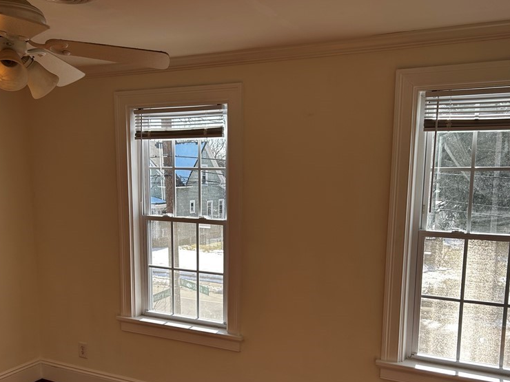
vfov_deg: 39.2
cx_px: 232
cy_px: 253
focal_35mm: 36
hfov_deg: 51.3
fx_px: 530
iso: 50
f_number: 1.5
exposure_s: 1/718
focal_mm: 5.7
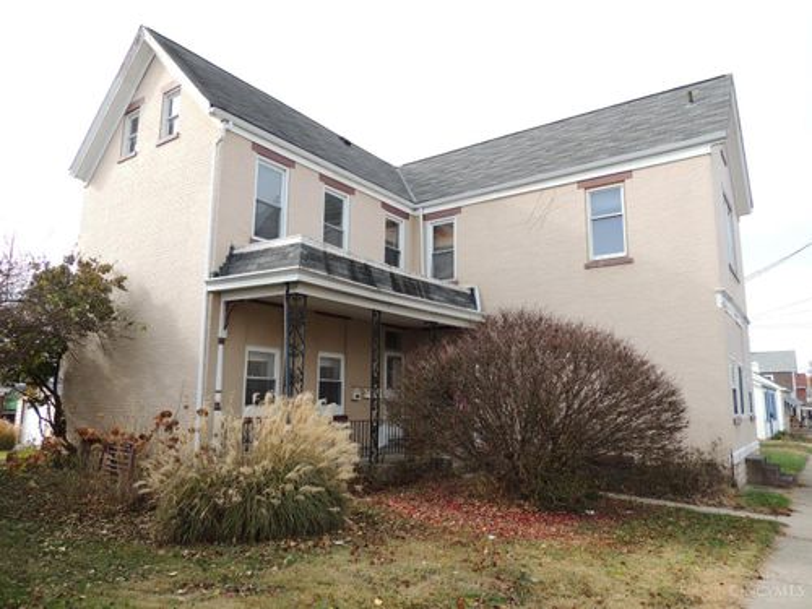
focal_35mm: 24
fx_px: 563
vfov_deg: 56.8
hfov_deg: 71.6
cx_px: 406
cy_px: 304
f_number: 3
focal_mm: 4.3
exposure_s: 1/500
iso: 100
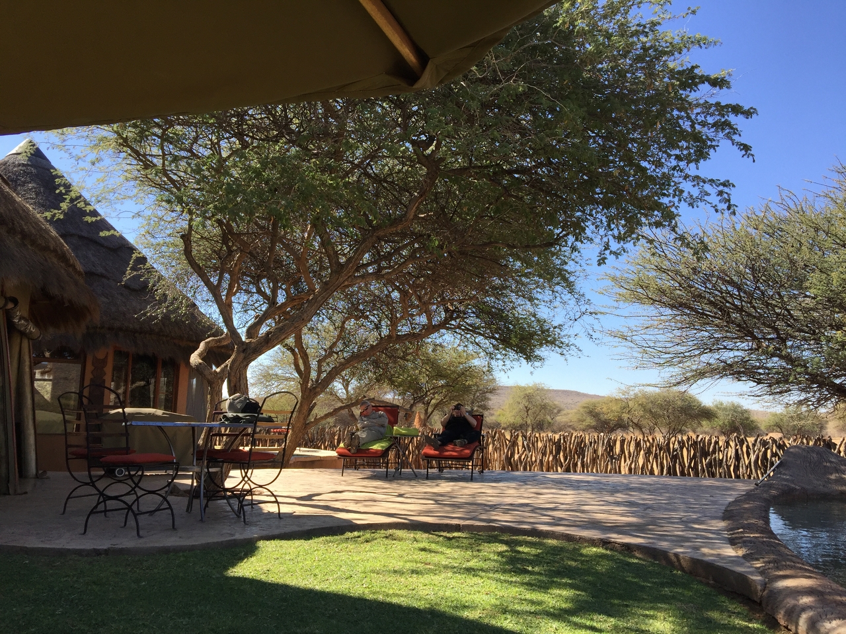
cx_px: 423
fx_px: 709
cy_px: 317
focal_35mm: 29
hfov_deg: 61.7
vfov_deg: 48.2
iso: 32
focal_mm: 4.15
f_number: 2.2
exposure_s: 1/860
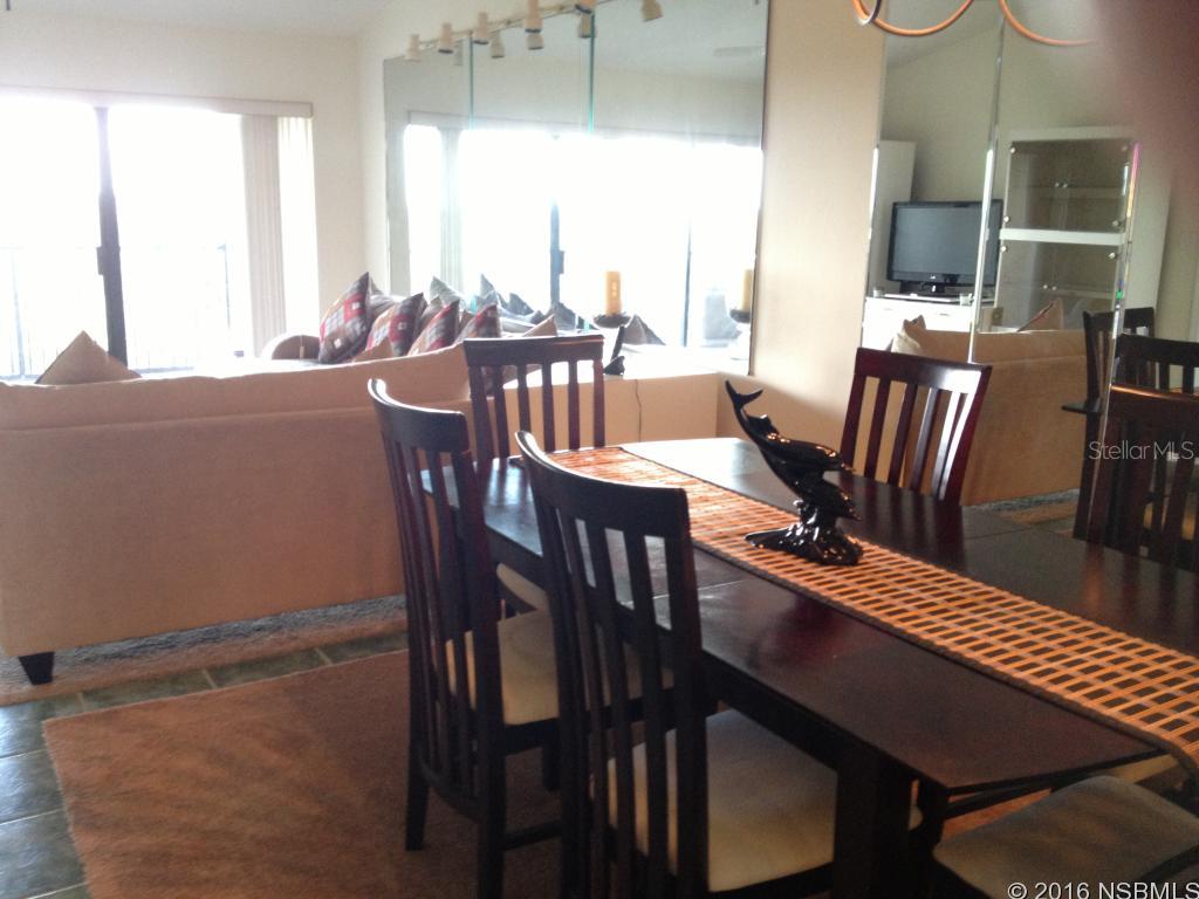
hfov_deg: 52.6
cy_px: 450
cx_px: 600
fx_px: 1212
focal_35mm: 35
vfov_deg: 40.7
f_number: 2.4
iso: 200
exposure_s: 1/20
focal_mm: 4.28
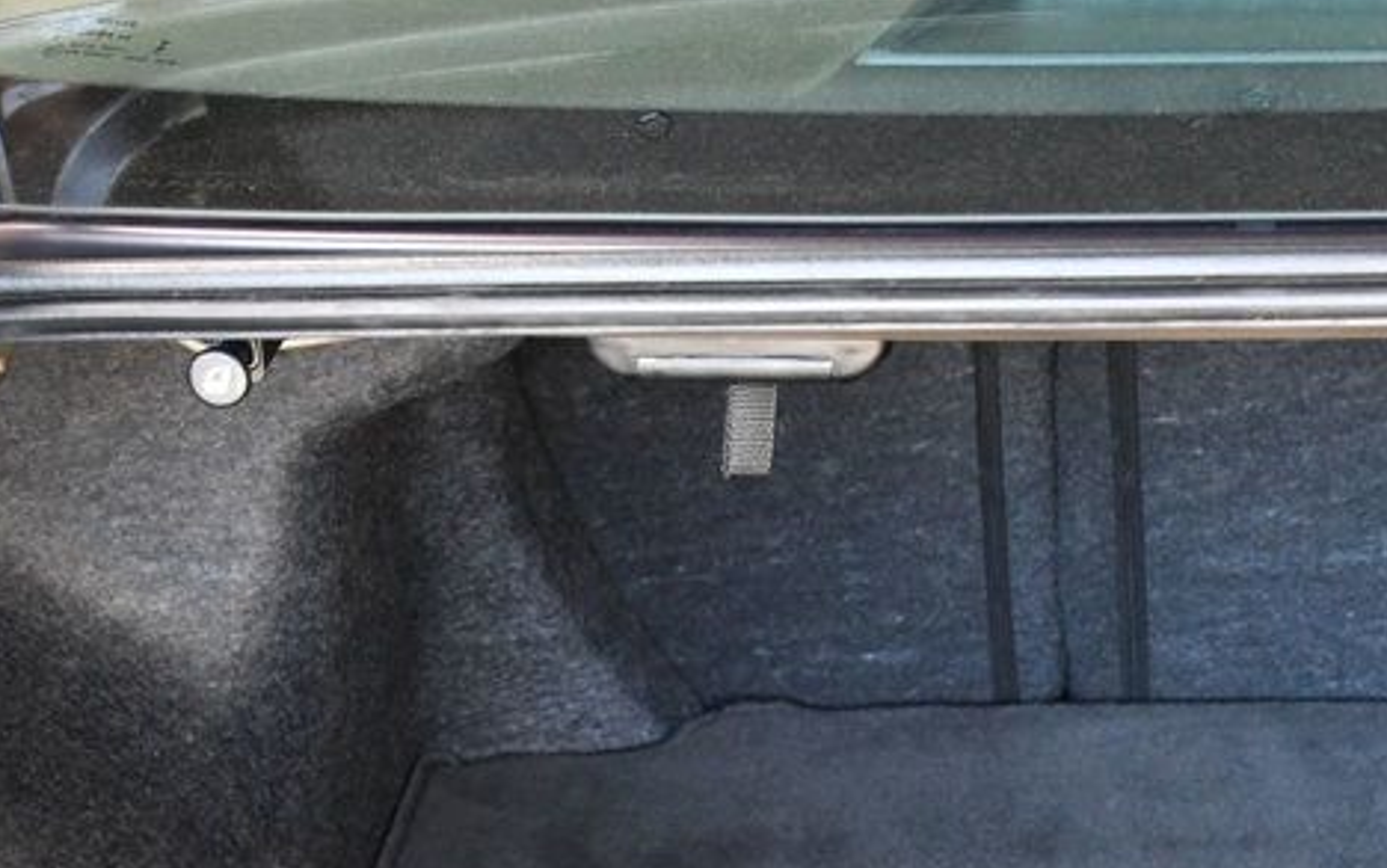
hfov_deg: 19.2
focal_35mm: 107
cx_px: 1200
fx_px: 4047
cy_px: 960
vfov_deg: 12.0
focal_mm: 32
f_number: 4.5
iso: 2500
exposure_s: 1/200
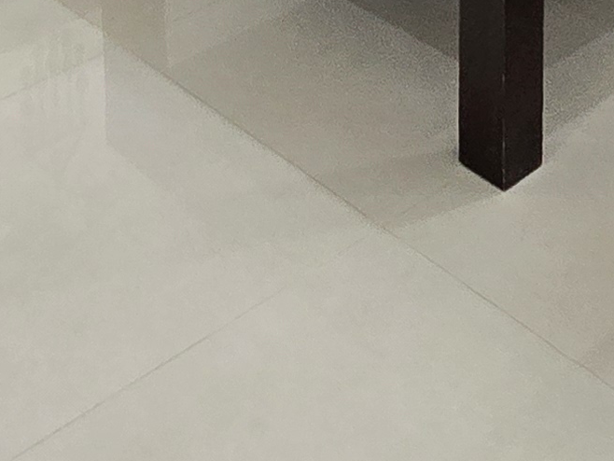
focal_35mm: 79
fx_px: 1402
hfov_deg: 24.7
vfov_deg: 13.7
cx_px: 292
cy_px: -626
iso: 250
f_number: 2.2
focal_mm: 2.2
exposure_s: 1/100
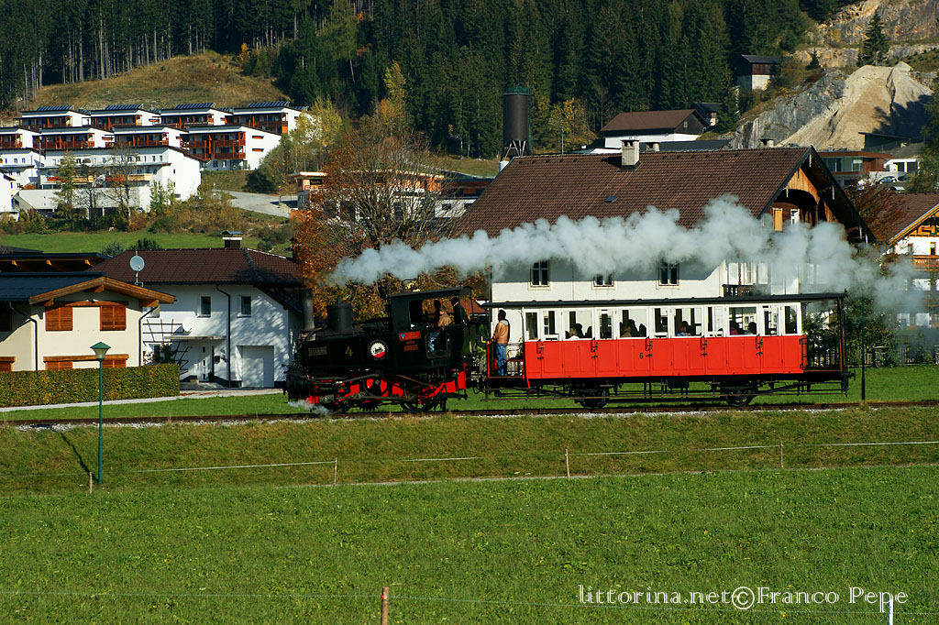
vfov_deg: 10.7
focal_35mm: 128
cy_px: 312
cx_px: 470
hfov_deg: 16.1
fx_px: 3324
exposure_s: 1/500
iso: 200
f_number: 9
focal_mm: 85
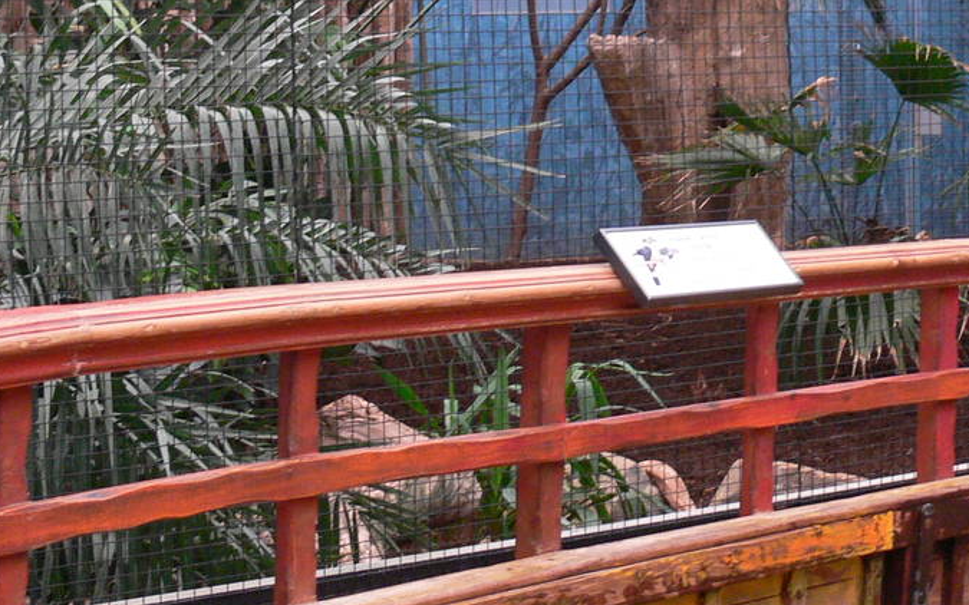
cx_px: 956
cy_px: -36
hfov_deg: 22.7
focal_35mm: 88
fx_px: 2324
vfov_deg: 14.6
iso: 200
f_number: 2.8
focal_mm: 7.4
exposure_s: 1/30
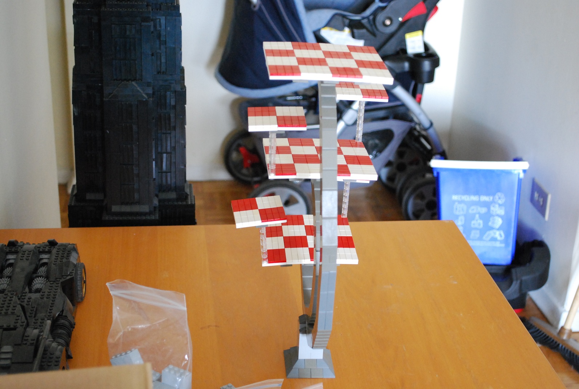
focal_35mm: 57
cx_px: 290
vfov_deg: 23.9
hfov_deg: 35.0
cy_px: 194
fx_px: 919
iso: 1600
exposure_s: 1/30
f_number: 5.3
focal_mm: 38
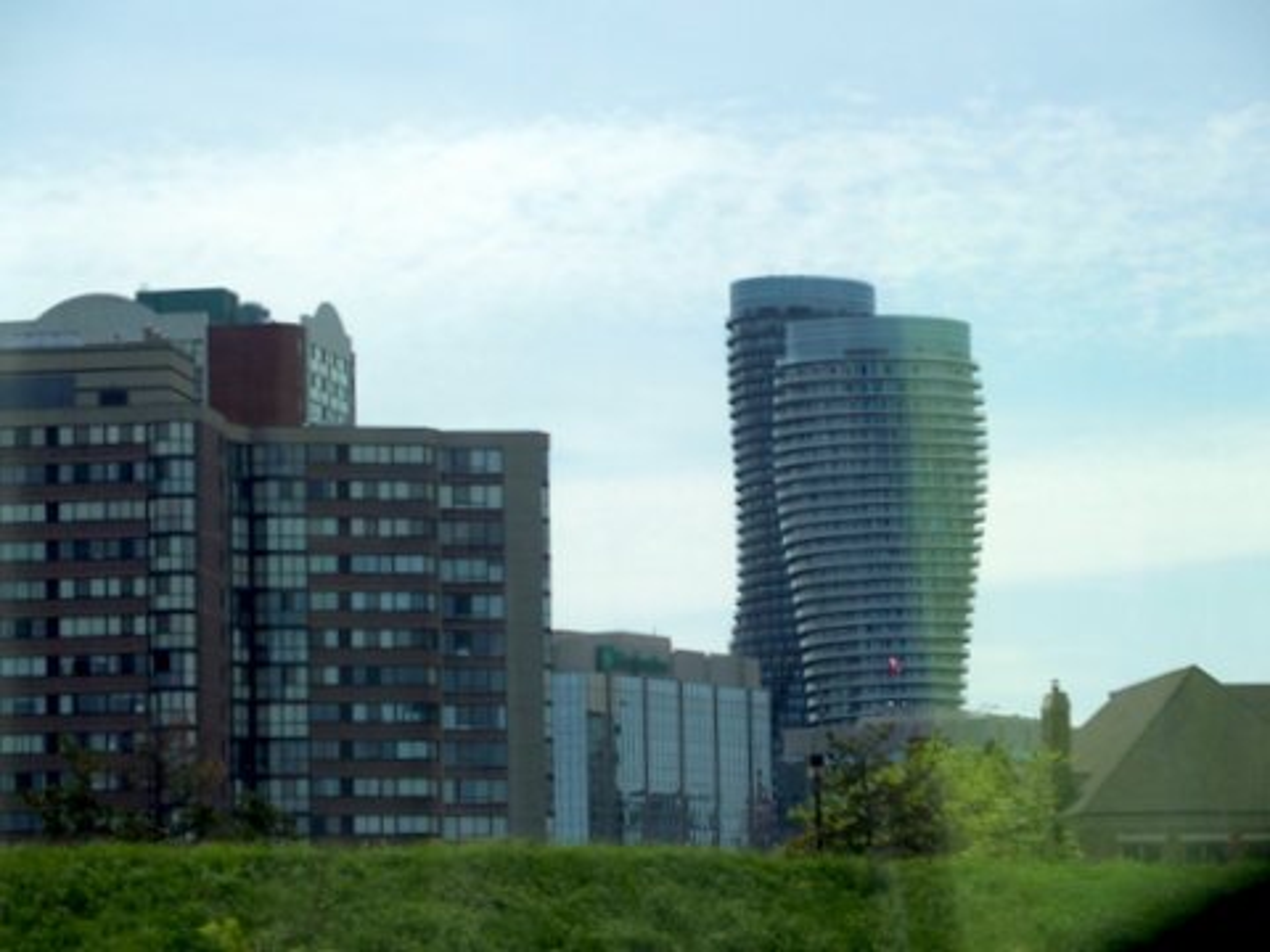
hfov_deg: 14.6
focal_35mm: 135
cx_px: 635
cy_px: 476
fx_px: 4953
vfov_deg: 11.0
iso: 100
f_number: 3.5
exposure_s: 1/400
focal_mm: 28.8
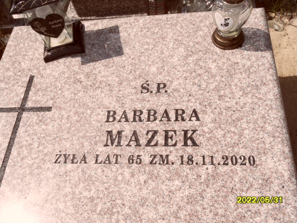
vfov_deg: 44.2
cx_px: 148
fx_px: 275
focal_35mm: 32
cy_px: 112
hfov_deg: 56.8
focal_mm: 5.3
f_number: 5
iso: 80
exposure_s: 1/750
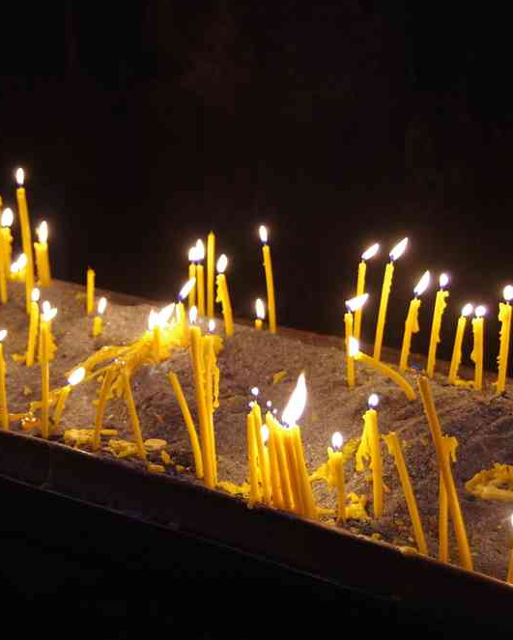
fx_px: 1561
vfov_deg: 23.2
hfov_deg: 18.6
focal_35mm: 82
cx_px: 161
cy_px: 320
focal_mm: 38.8
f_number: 4.5
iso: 3200
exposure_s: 1/30
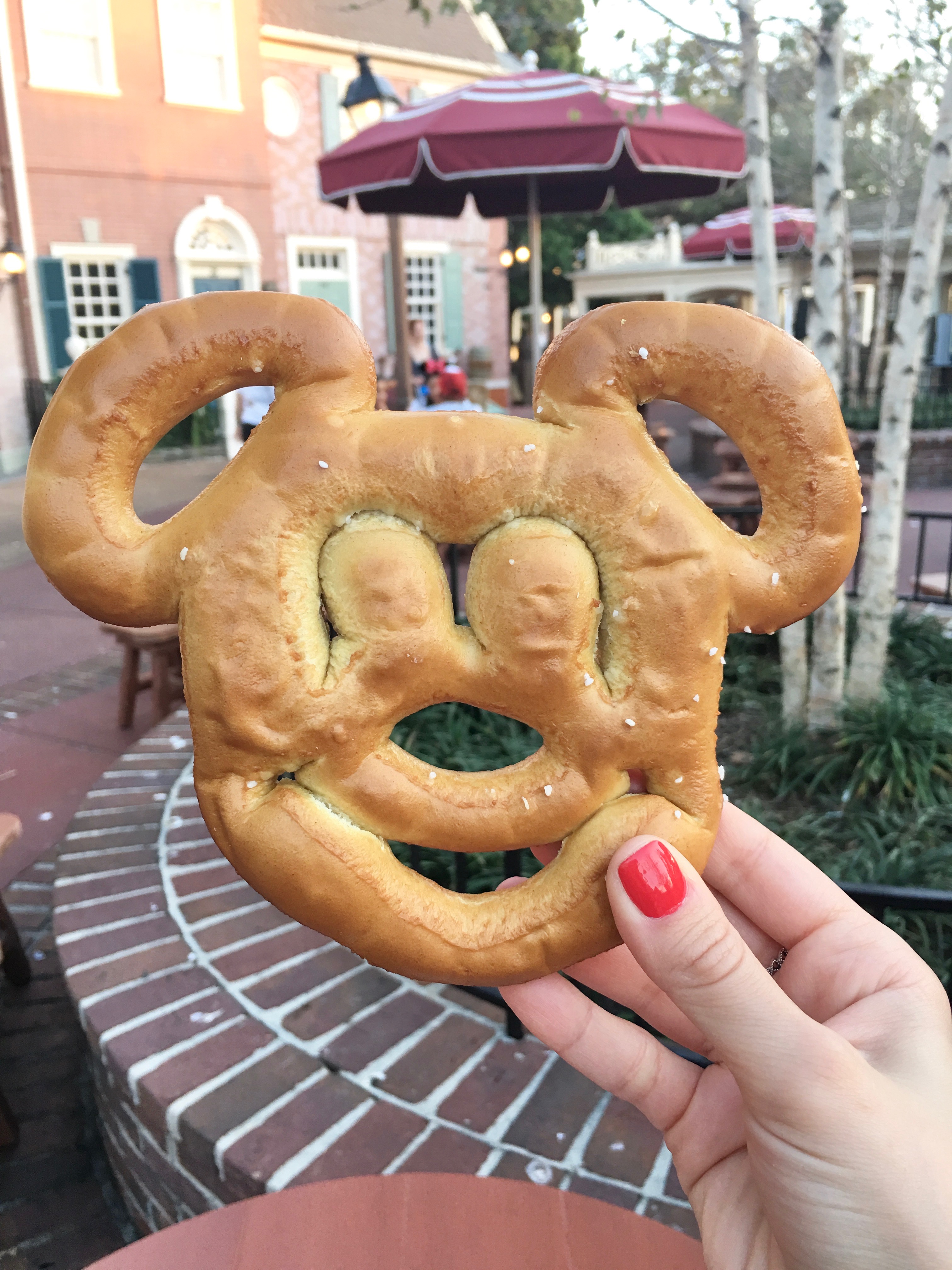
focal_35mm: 29
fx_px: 1063
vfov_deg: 61.7
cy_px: 635
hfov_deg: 48.2
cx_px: 476
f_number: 2.2
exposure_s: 1/30
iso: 25
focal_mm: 4.15
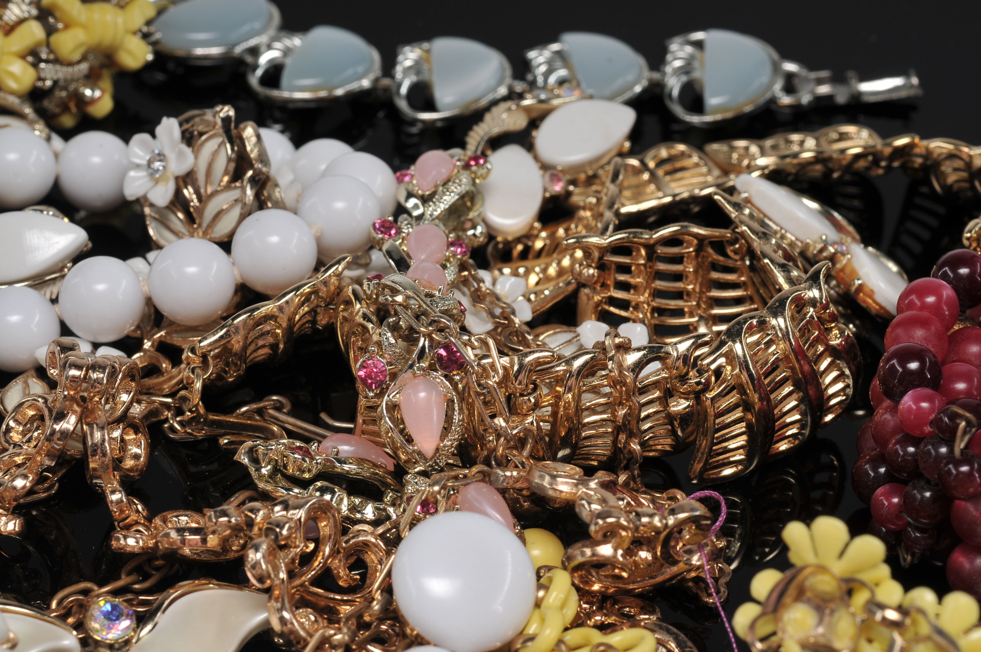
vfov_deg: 15.2
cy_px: 326
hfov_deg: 22.6
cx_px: 490
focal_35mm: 90
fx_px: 2449
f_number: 14
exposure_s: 1/200
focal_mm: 60
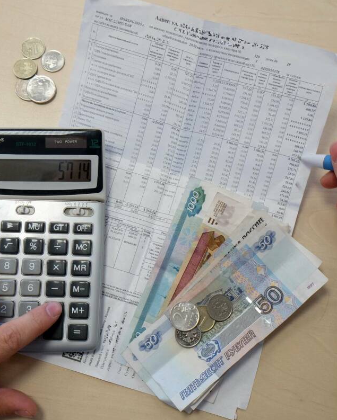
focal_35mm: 44
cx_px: 168
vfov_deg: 42.0
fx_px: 548
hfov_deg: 34.2
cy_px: 210
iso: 1600
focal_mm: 20.5
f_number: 6.4
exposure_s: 1/80
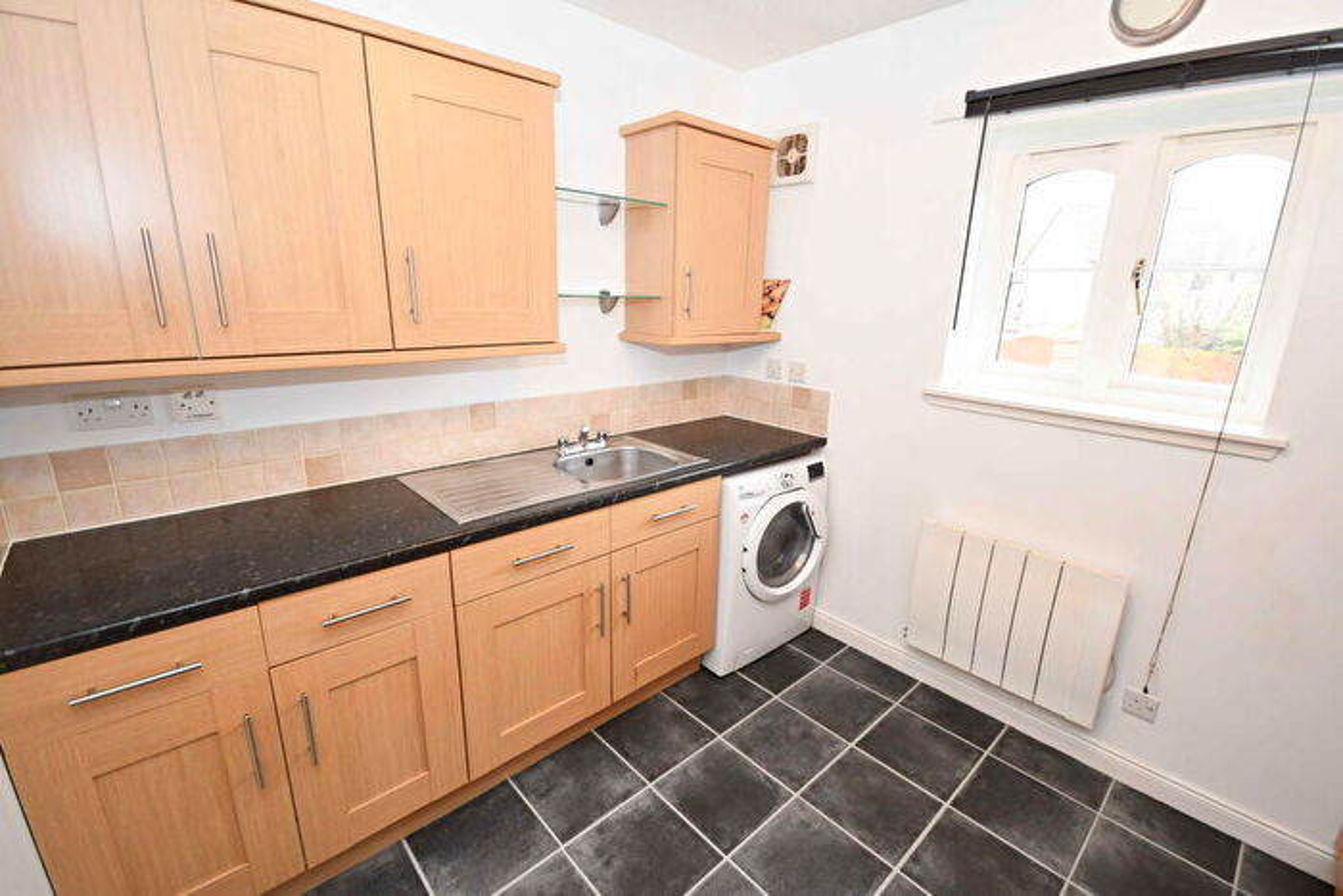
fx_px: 560
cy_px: 448
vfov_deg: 77.4
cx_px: 672
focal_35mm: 15
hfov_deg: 100.4
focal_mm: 10
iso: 1000
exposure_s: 1/60
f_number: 4
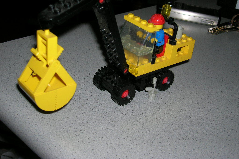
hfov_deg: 41.1
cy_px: 70
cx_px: 120
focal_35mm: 48
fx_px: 319
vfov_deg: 28.0
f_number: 3.2
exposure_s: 1/60.1
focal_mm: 7.7
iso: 50
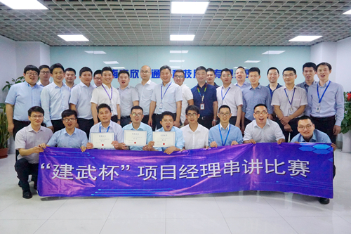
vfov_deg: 45.6
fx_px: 278
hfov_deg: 64.6
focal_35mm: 28
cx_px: 176
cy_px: 117
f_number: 9
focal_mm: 19
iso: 8000
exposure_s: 1/80
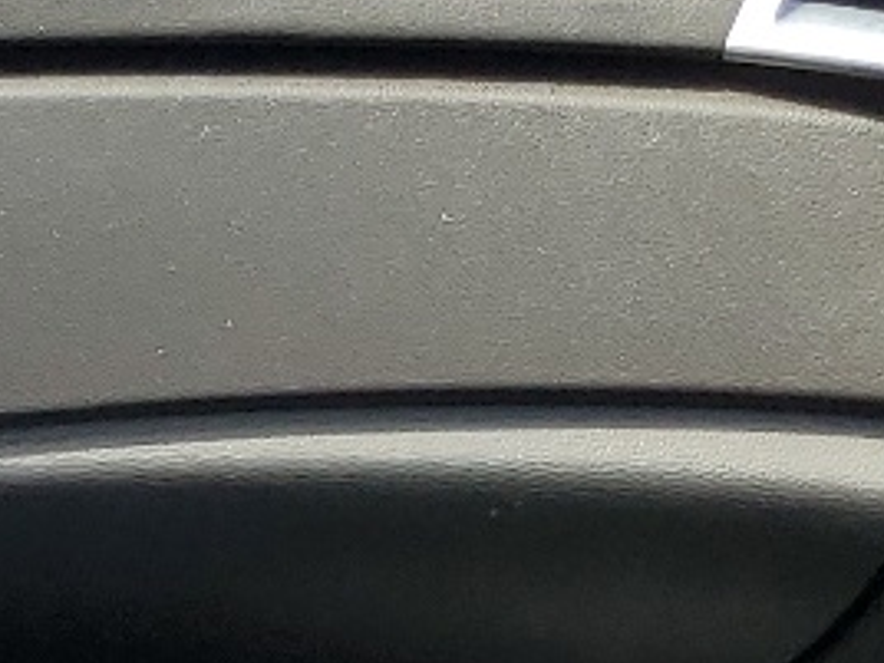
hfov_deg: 10.5
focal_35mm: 155
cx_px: -1399
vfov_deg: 8.9
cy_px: 1405
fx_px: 3958
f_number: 1.5
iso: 50
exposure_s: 1/238
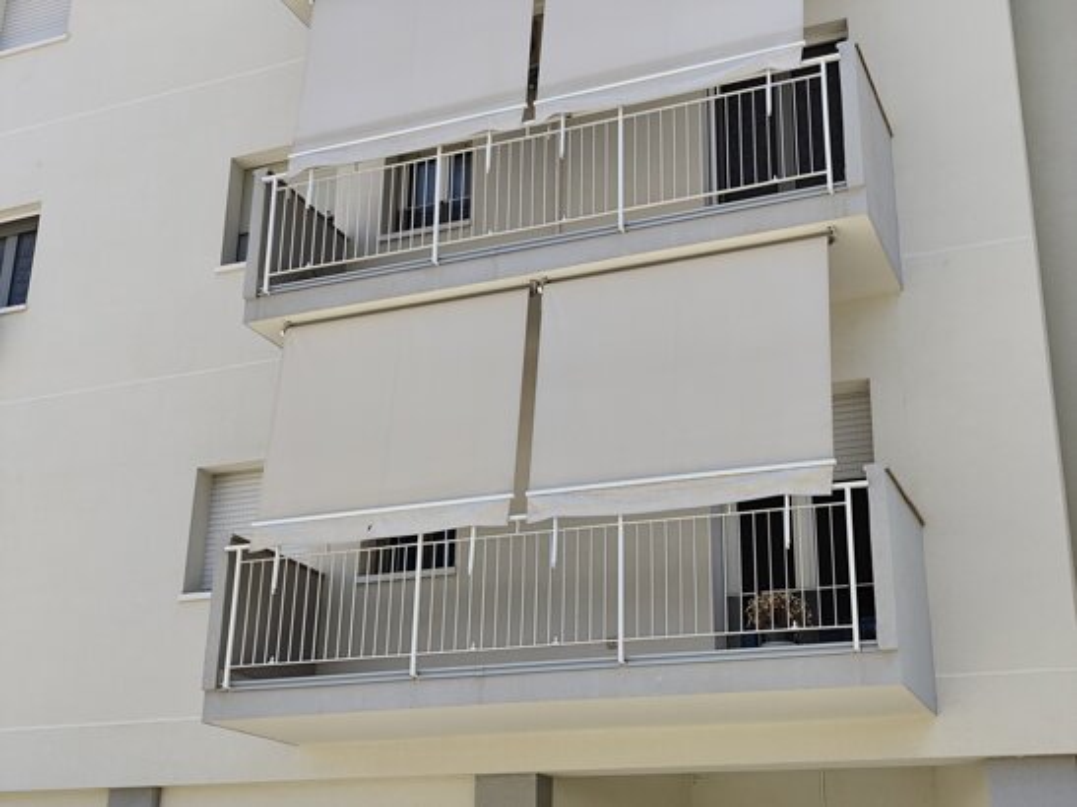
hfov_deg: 41.2
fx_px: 1431
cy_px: 404
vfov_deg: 31.5
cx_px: 538
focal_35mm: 46
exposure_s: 1/436
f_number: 1.65
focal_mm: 6.14
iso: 50
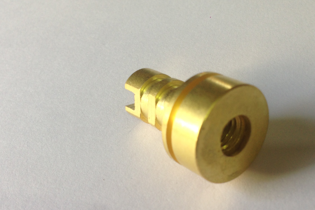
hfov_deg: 41.7
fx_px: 411
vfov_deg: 28.6
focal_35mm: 47
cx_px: 187
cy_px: 129
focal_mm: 4.12
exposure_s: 1/20
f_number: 2.4
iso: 50
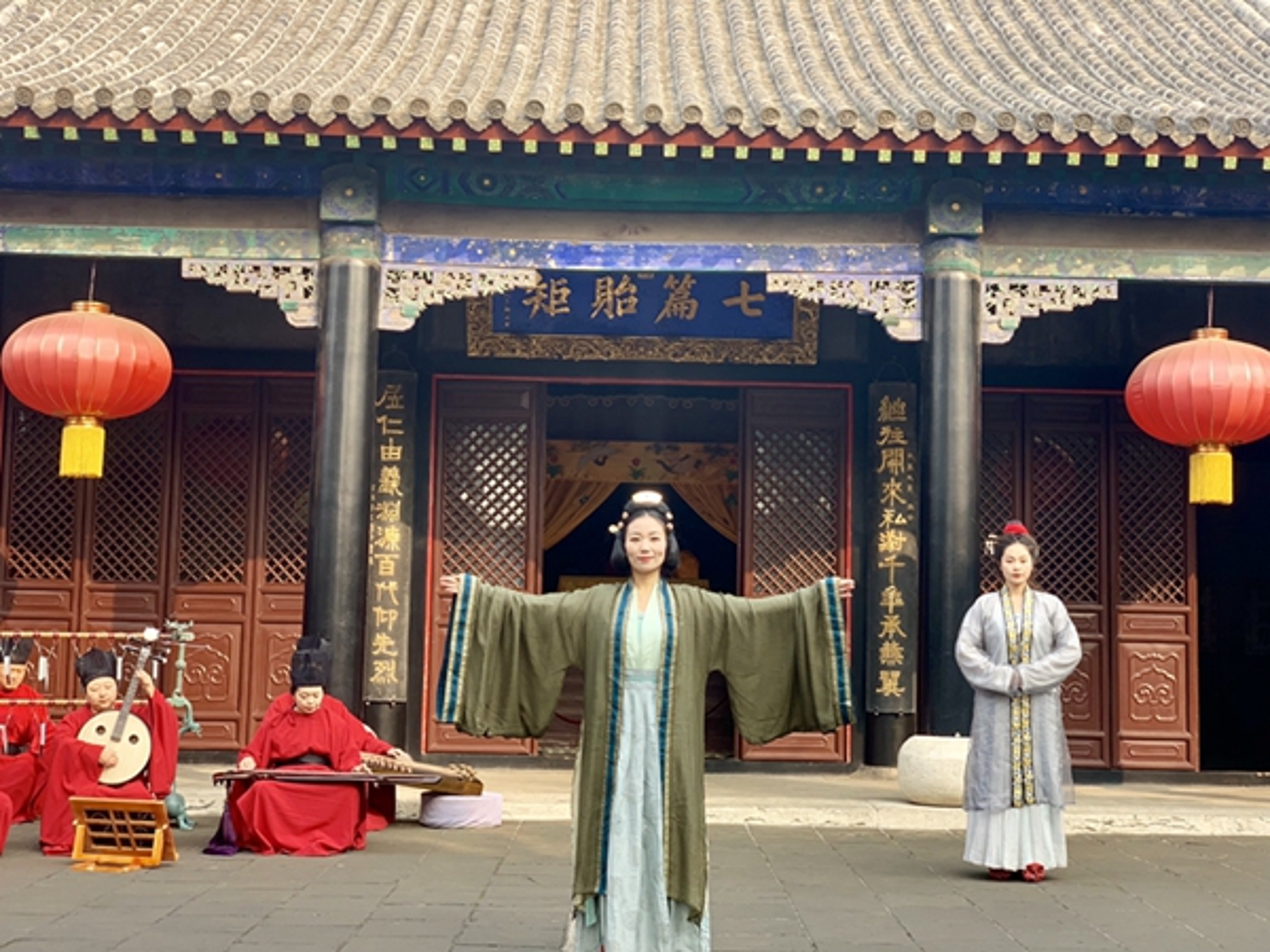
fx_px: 1908
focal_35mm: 52
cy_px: 476
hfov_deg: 36.8
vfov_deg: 28.0
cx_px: 635
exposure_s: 1/122
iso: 25
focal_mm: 6
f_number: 2.4
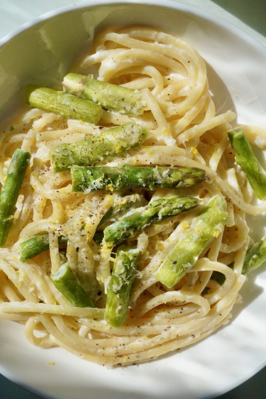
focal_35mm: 45
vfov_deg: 43.6
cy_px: 200
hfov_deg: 29.9
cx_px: 133
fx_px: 499
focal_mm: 30
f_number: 11
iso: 2500
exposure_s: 1/4000
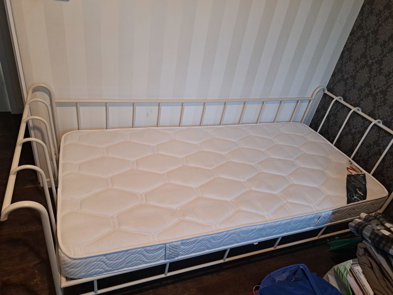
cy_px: 148
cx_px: 196
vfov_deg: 56.8
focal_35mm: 24
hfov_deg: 71.6
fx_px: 272
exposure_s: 1/50
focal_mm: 5.23
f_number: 1.8
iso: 160
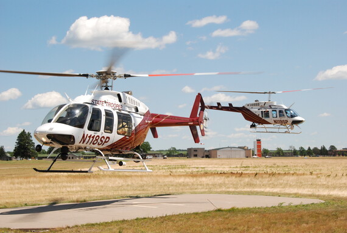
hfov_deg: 29.2
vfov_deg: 19.8
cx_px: 174
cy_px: 116
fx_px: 666
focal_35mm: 69
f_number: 14
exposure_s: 1/320
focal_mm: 46
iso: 400
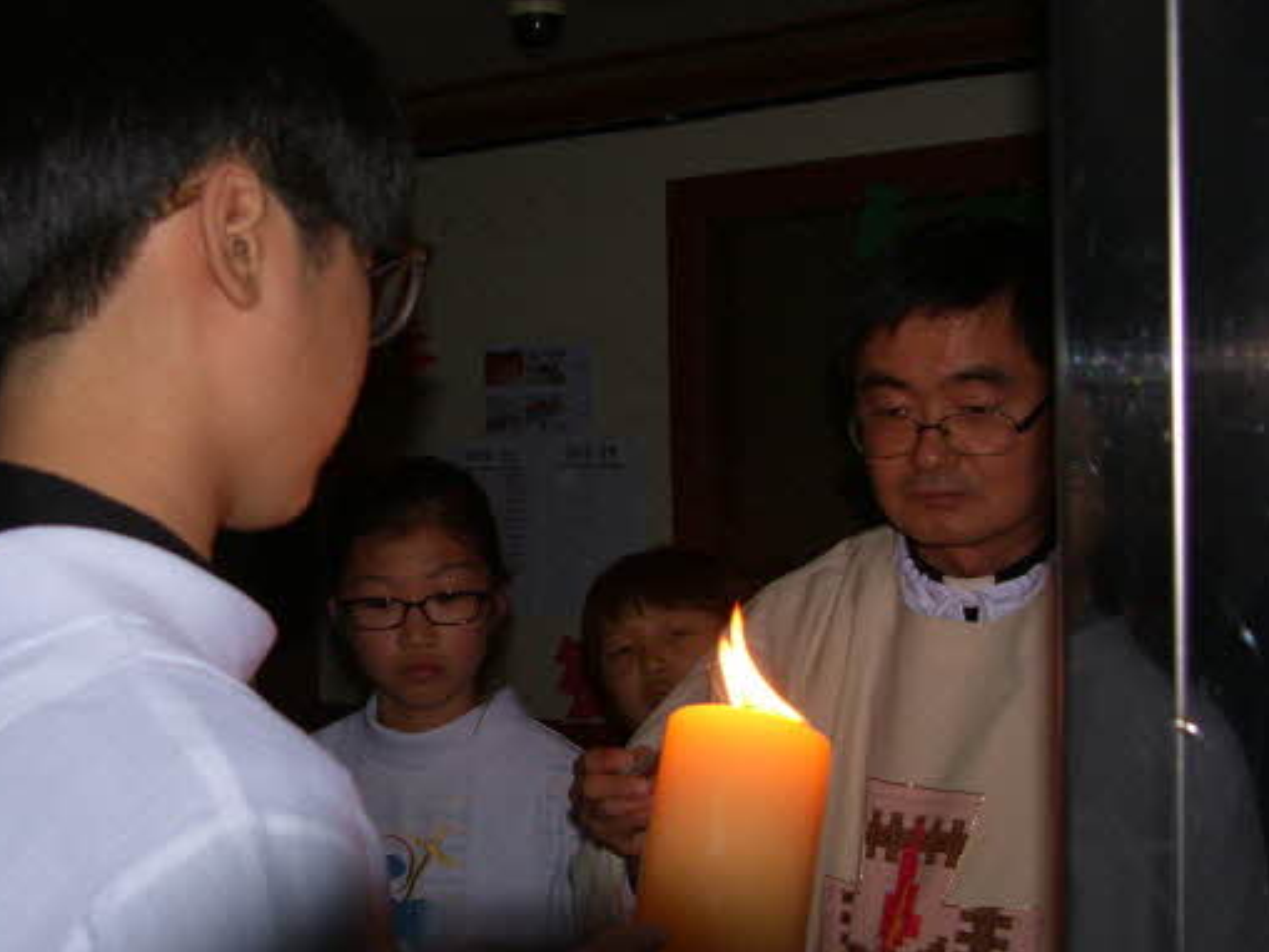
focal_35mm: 44
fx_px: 1613
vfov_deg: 32.8
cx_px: 486
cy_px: 556
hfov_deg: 42.7
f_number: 2.5
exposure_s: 1/30
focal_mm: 9
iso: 50
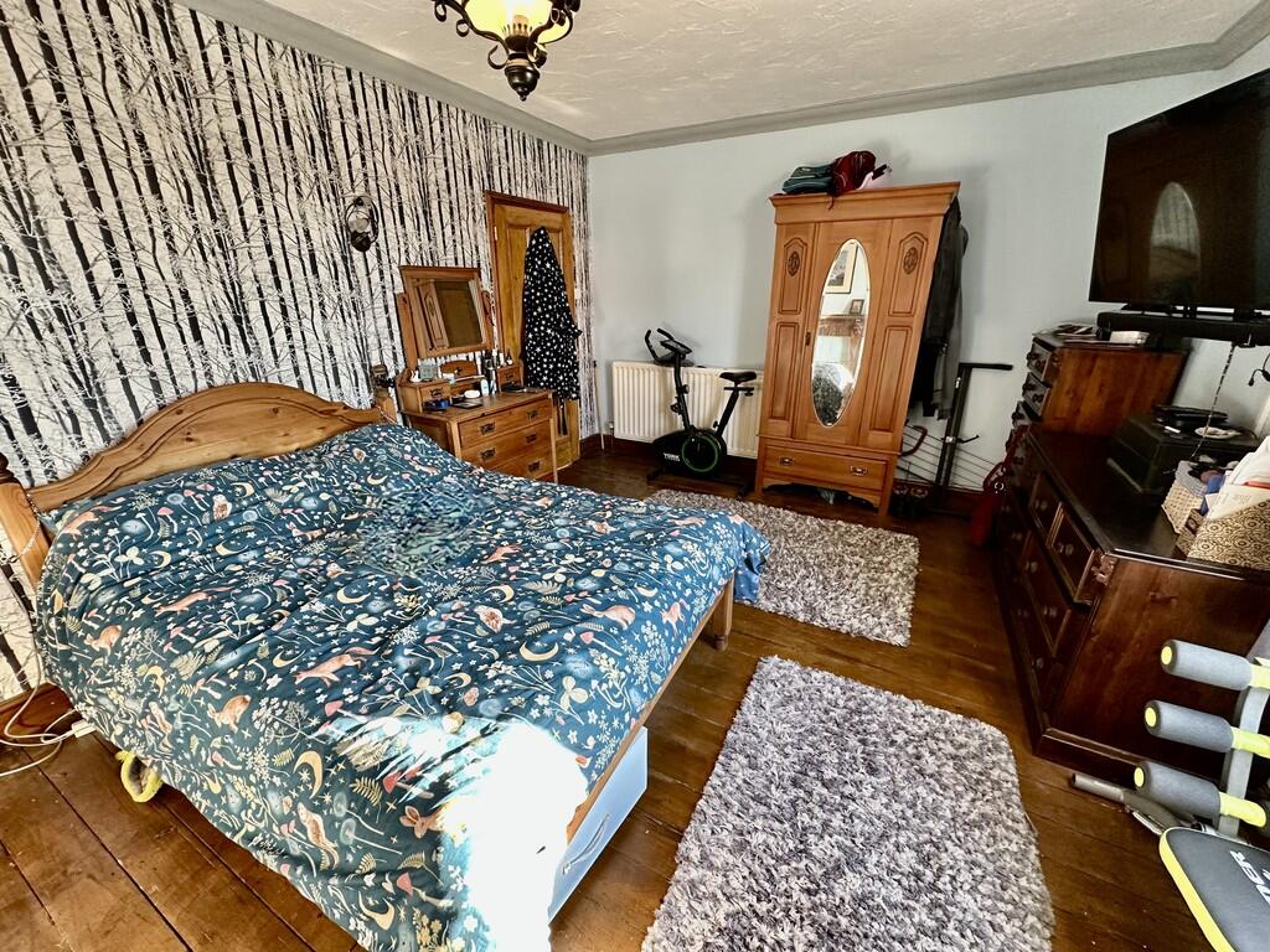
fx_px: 514
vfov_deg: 85.7
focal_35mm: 14
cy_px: 476
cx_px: 635
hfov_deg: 102.1
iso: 320
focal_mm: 2.22
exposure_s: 1/99
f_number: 2.2
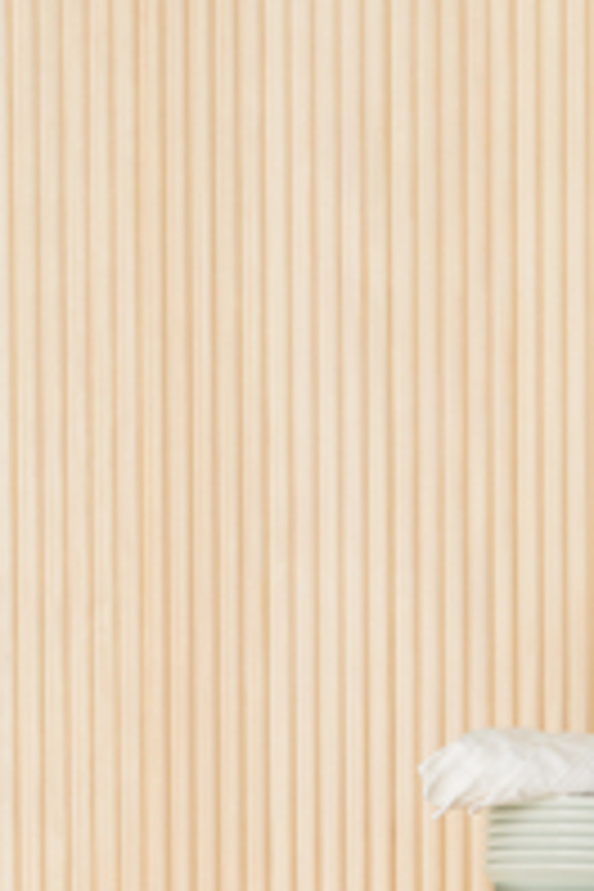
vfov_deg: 6.7
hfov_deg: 4.5
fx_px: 7499
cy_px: 1449
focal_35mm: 303
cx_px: 1102
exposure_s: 1/50
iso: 100
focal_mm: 75
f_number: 9
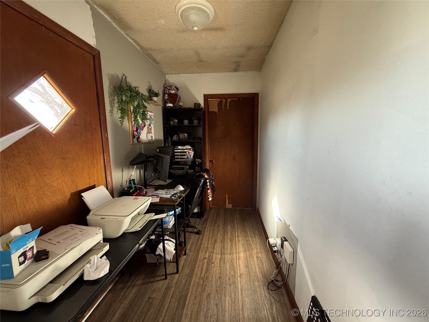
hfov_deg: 102.1
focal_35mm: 14
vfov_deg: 85.7
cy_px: 161
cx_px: 214
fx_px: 174
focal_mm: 2.22
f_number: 2.2
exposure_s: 1/94
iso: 400
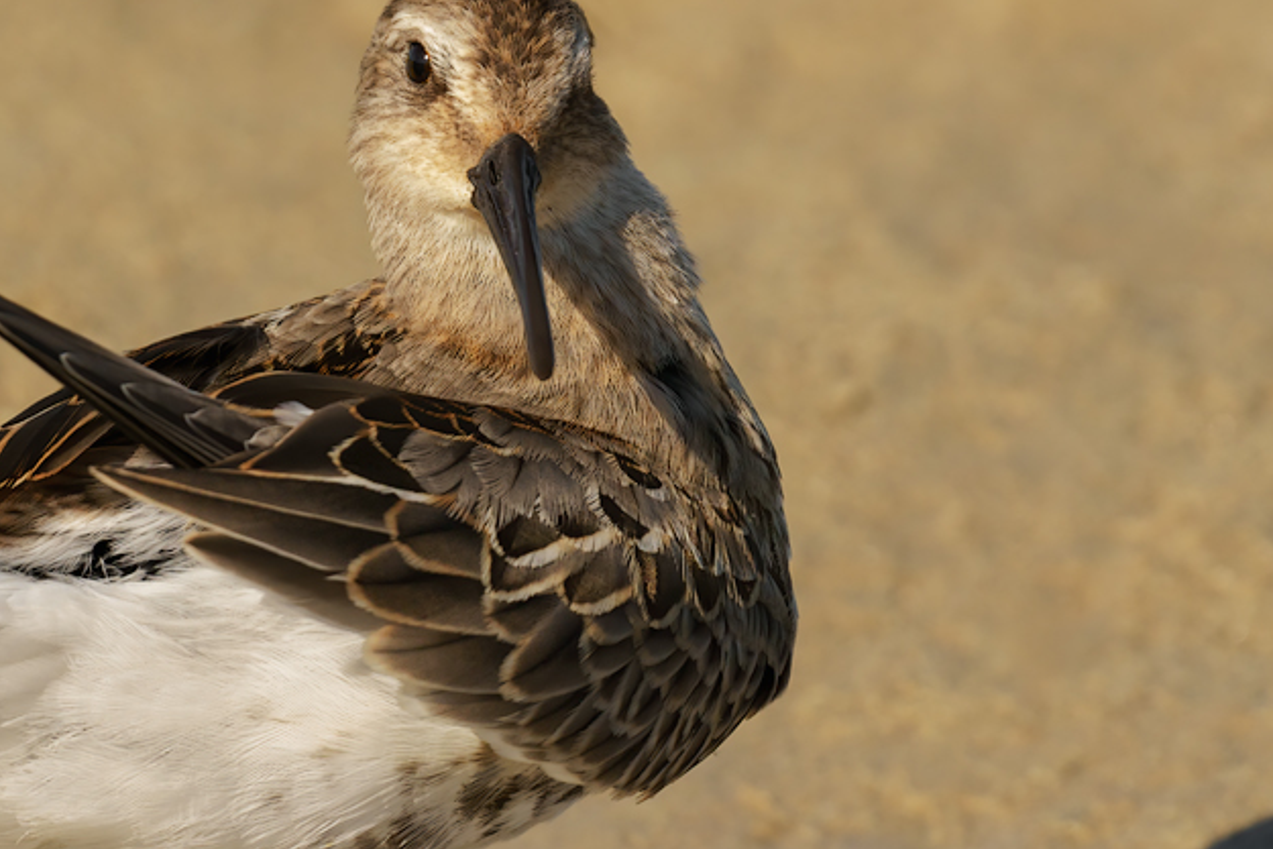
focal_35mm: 1152
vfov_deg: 1.2
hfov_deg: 1.8
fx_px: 40743
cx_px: 609
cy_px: 525
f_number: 8
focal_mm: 600
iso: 640
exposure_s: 1/2000
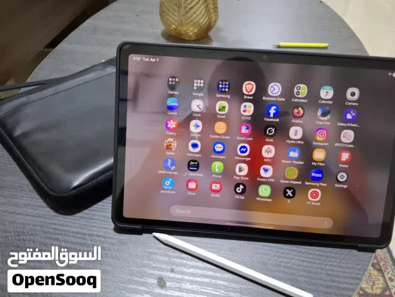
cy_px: 153
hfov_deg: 71.6
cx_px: 198
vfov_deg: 56.8
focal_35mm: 24
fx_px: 274
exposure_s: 1/33
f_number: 1.8
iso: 320
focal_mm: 5.54
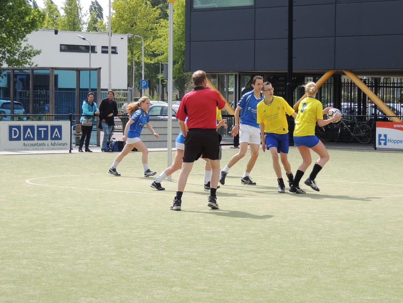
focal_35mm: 120
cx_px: 202
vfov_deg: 12.3
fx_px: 1397
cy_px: 152
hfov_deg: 16.4
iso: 100
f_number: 4.2
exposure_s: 1/400
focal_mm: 21.4
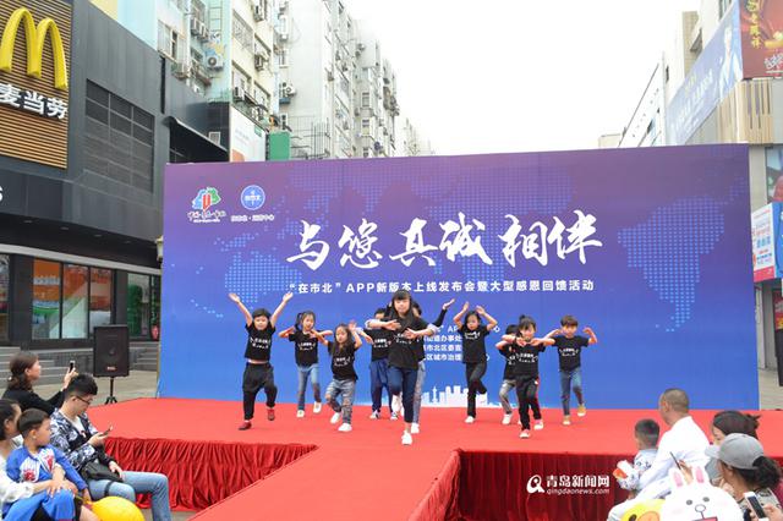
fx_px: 783
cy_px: 260
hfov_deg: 53.2
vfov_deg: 36.8
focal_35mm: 36
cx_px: 392
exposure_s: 1/200
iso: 400
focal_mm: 24
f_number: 7.1
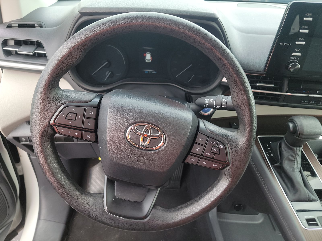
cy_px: 120
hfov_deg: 71.6
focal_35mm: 24
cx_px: 161
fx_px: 223
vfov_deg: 56.8
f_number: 1.8
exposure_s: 1/59
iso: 97
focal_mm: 6.7
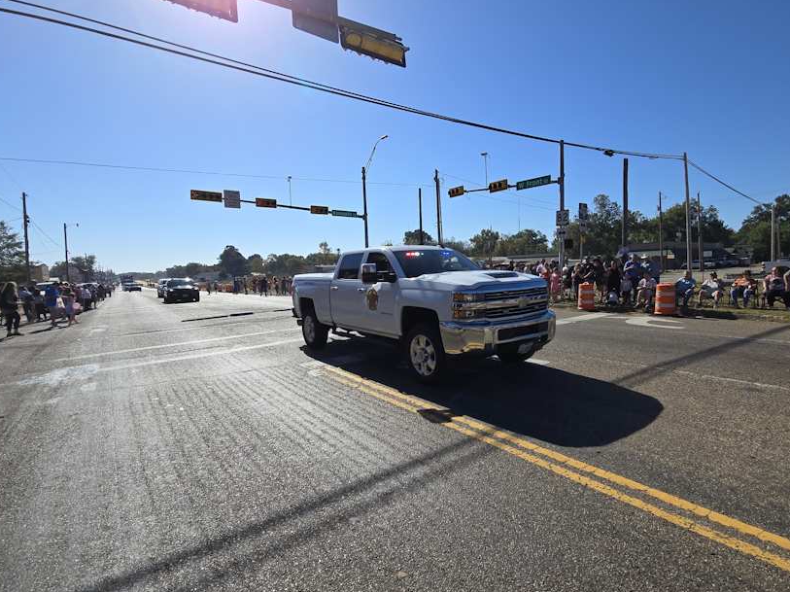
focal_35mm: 16
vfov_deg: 78.1
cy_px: 297
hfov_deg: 94.3
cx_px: 428
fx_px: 365
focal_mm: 2.2
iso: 50
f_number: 2.2
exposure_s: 1/3798
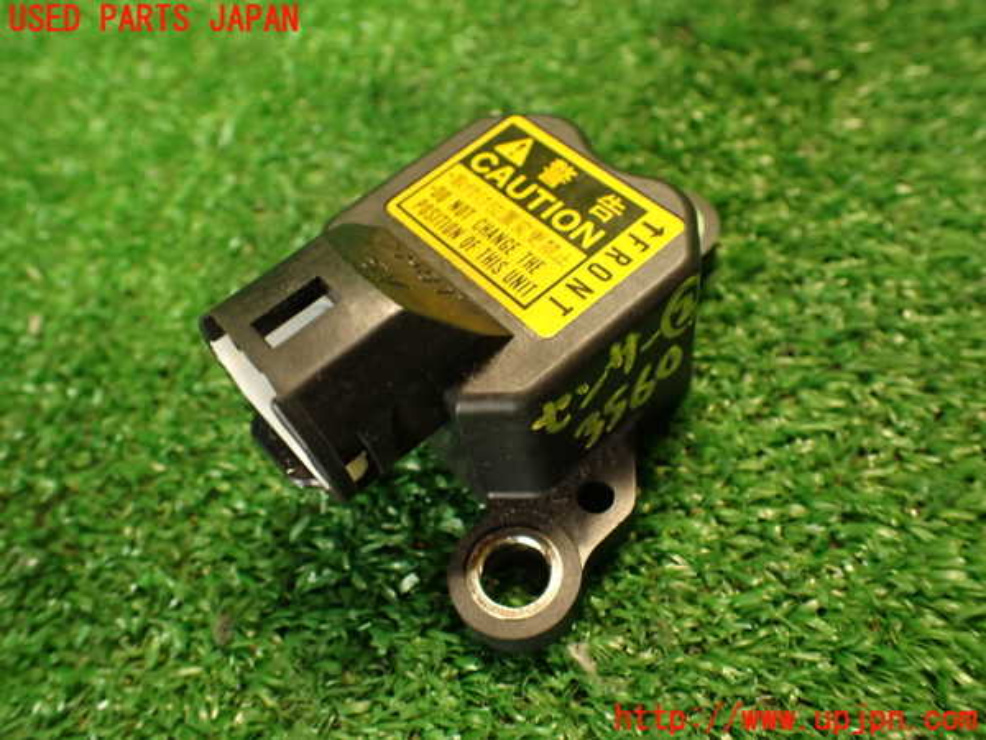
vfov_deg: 46.8
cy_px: 370
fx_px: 855
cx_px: 493
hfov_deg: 60.0
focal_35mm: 30
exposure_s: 1/30
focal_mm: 5.4
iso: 400
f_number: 2.3
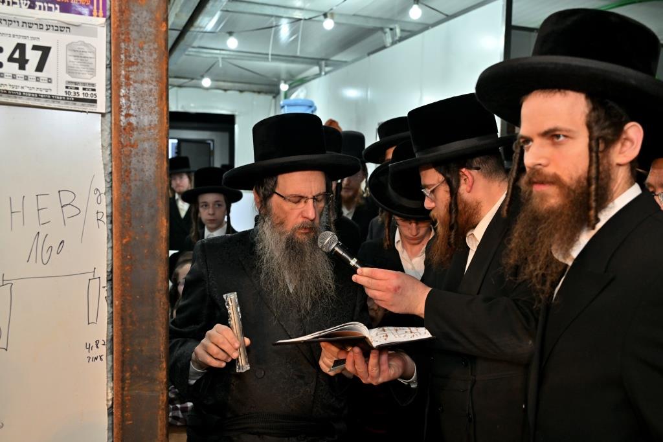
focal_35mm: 32
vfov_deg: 41.7
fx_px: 580
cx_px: 332
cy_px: 221
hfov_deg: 59.5
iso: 1000
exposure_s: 1/200
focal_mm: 31.5
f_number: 4
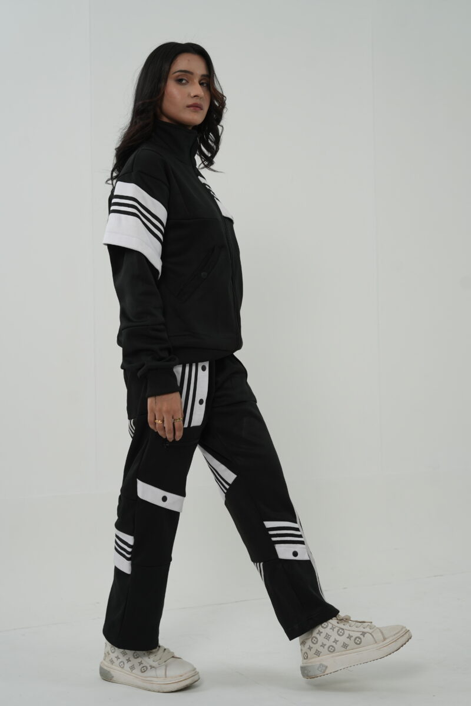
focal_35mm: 50
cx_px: 236
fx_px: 981
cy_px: 353
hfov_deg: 27.0
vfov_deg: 39.6
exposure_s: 1/250
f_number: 4
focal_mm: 50
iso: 400
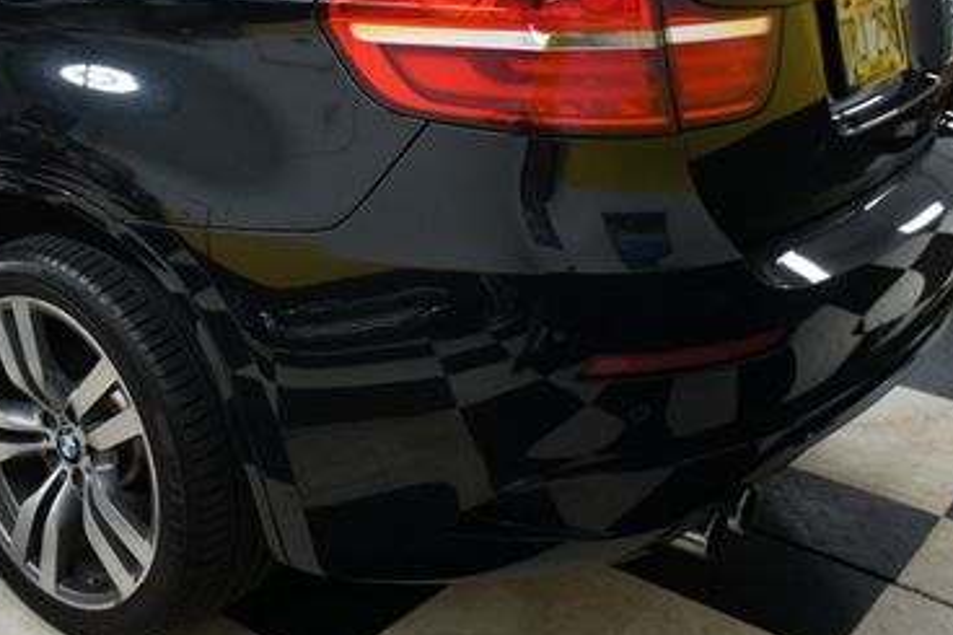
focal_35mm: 47
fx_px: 1244
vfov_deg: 28.0
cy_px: 122
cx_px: 207
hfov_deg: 40.4
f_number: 3.5
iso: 320
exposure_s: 1/30
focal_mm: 18
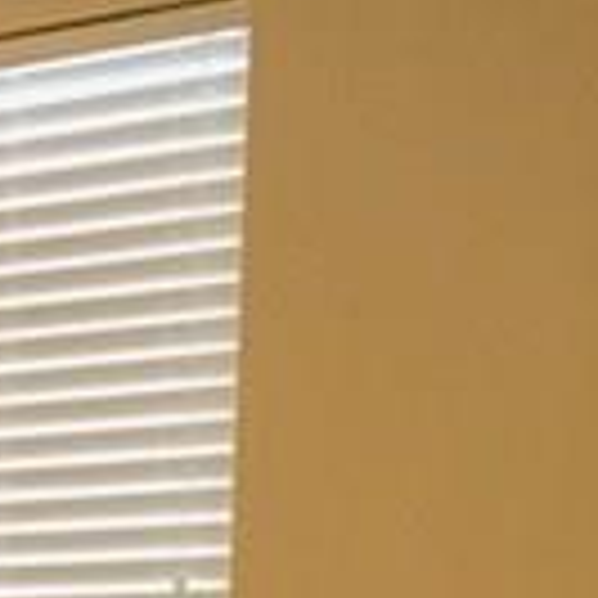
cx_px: -288
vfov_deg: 8.3
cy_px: 1362
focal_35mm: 197
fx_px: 3850
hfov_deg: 8.7
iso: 125
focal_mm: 4.15
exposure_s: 1/30
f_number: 2.2
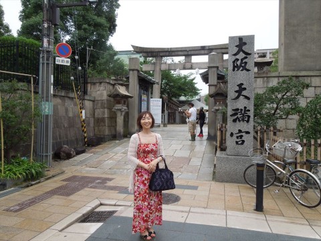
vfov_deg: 54.9
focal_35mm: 25
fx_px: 232
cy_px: 120
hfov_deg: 69.4
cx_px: 160
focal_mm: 4.5
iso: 100
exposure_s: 1/320
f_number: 3.3
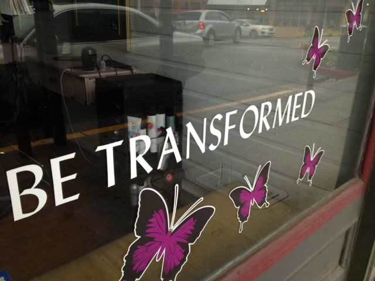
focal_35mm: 33
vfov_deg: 42.9
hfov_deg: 55.4
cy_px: 140
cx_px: 188
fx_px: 357
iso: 50
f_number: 2.4
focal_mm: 4.12
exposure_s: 1/24
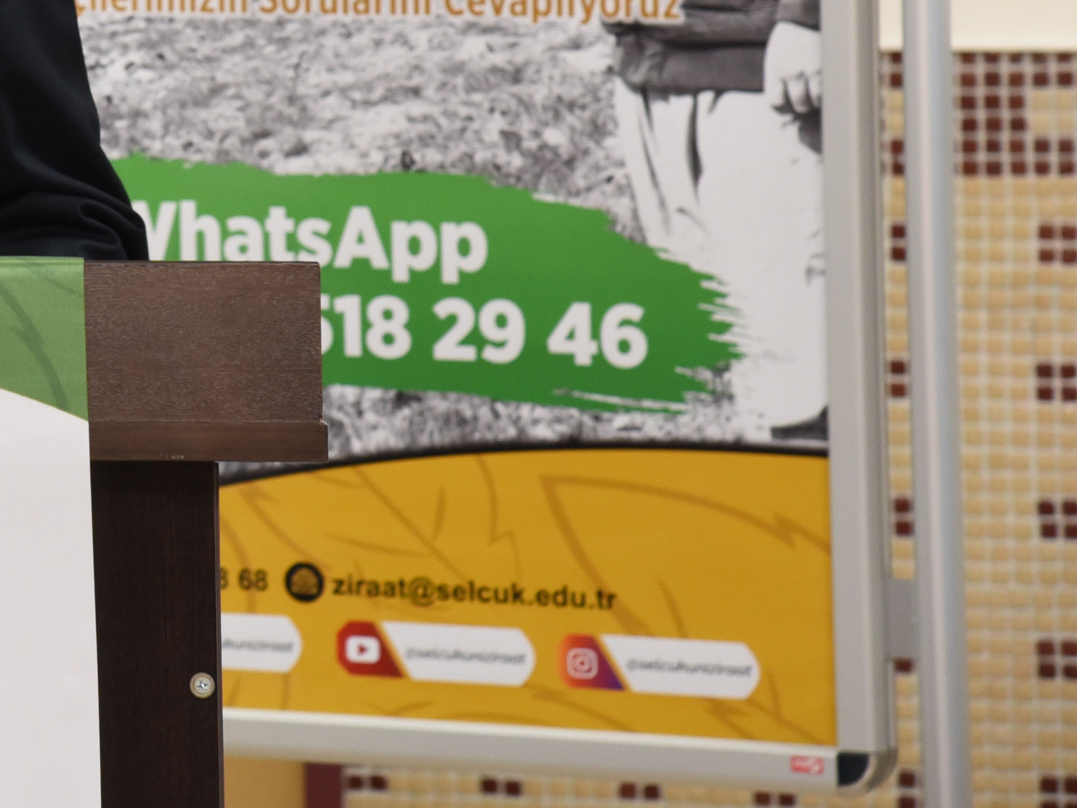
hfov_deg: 7.7
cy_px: -196
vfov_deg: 5.8
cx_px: -391
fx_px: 7903
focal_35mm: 254
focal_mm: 92
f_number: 6.3
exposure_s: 1/50
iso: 2000
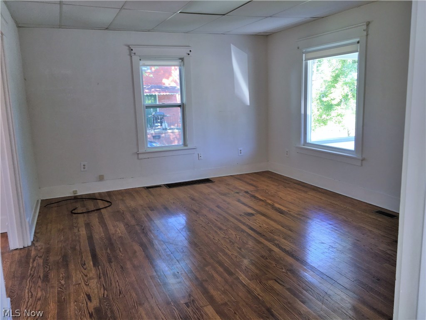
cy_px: 160
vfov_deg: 48.2
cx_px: 213
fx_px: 357
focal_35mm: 29
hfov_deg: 61.7
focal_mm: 4.15
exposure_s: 1/42
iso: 25
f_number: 2.2
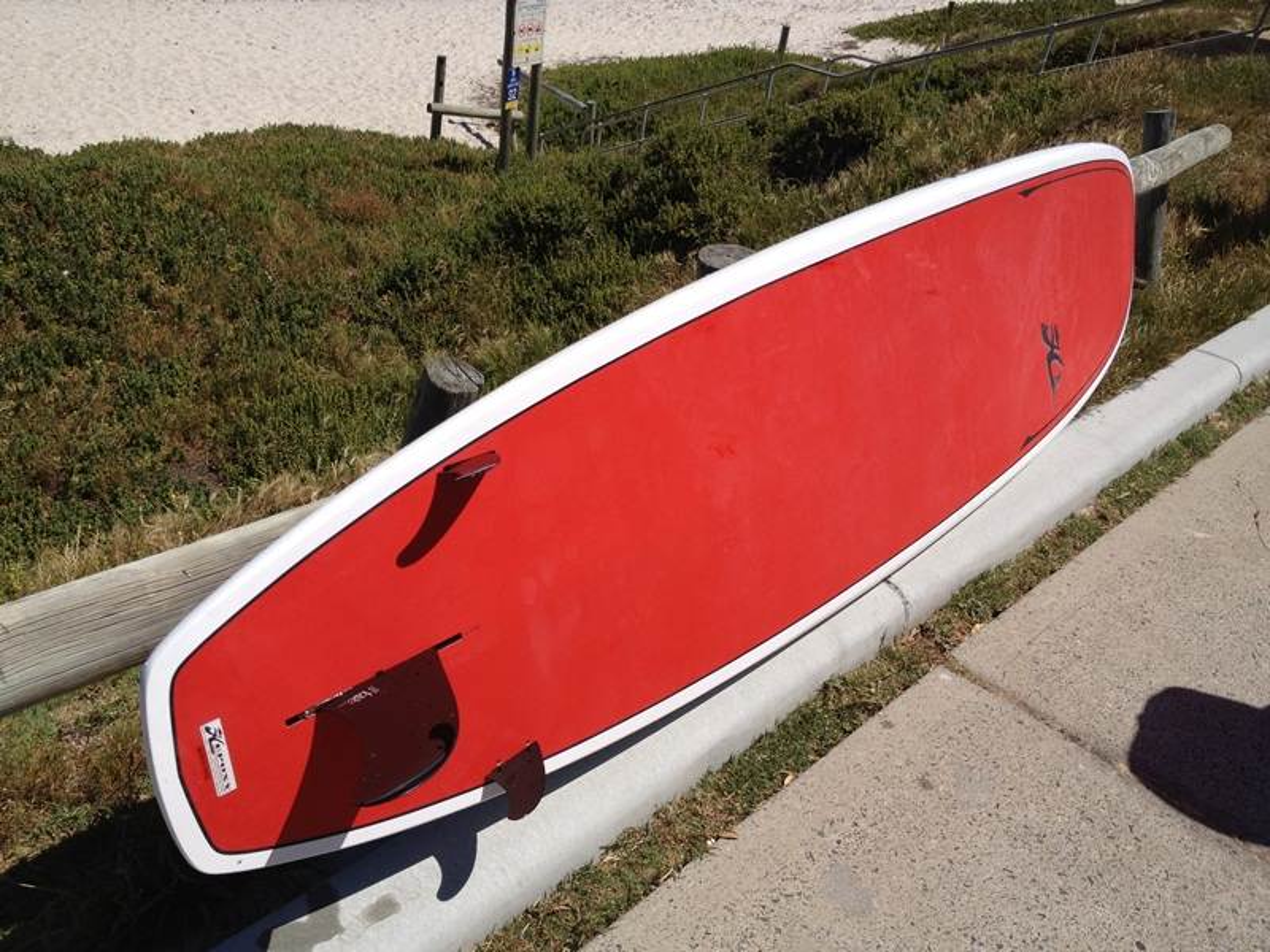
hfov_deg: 52.6
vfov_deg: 40.7
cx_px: 635
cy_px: 476
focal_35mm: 35
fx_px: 1284
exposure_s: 1/3460
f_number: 2.4
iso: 64
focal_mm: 4.28
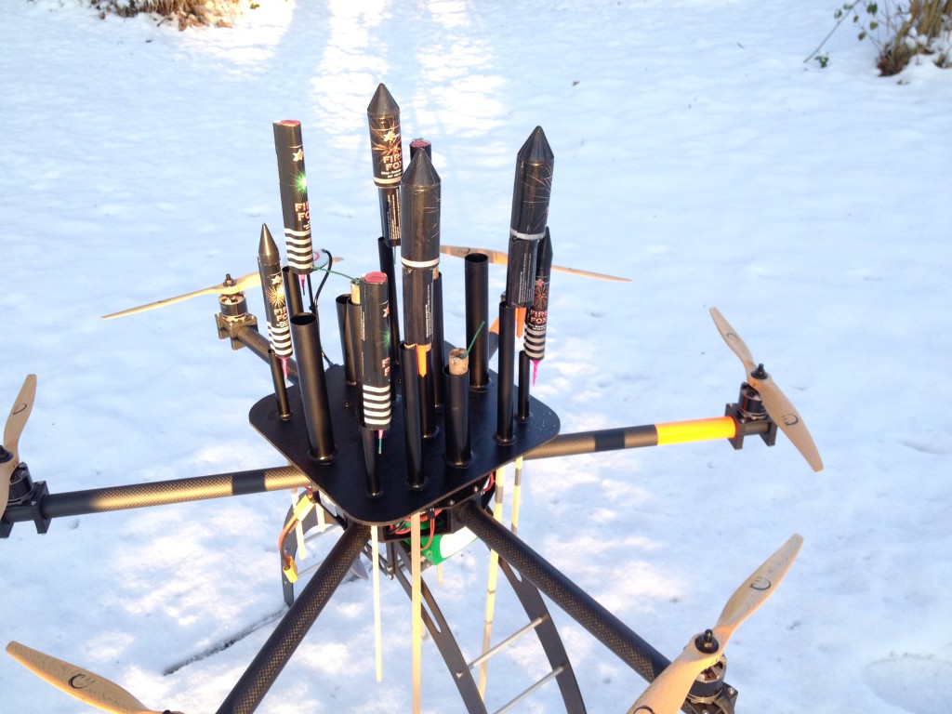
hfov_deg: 52.6
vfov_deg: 40.7
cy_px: 357
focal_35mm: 35
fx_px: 963
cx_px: 476
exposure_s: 1/120
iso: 50
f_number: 2.4
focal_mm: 4.28
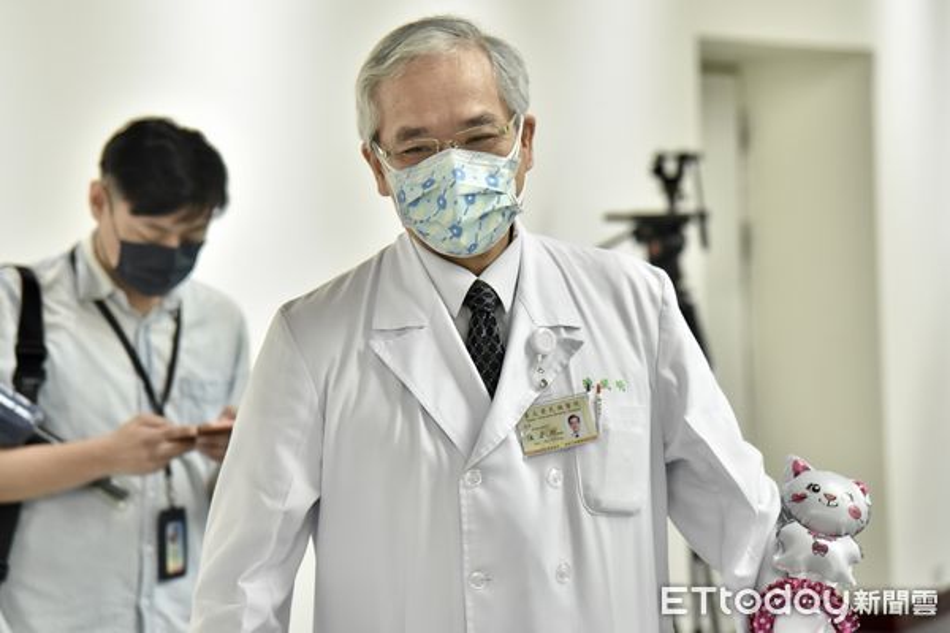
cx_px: 475
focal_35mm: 120
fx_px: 3166
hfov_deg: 17.1
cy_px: 316
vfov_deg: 11.4
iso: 3200
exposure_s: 1/250
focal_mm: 120
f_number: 4
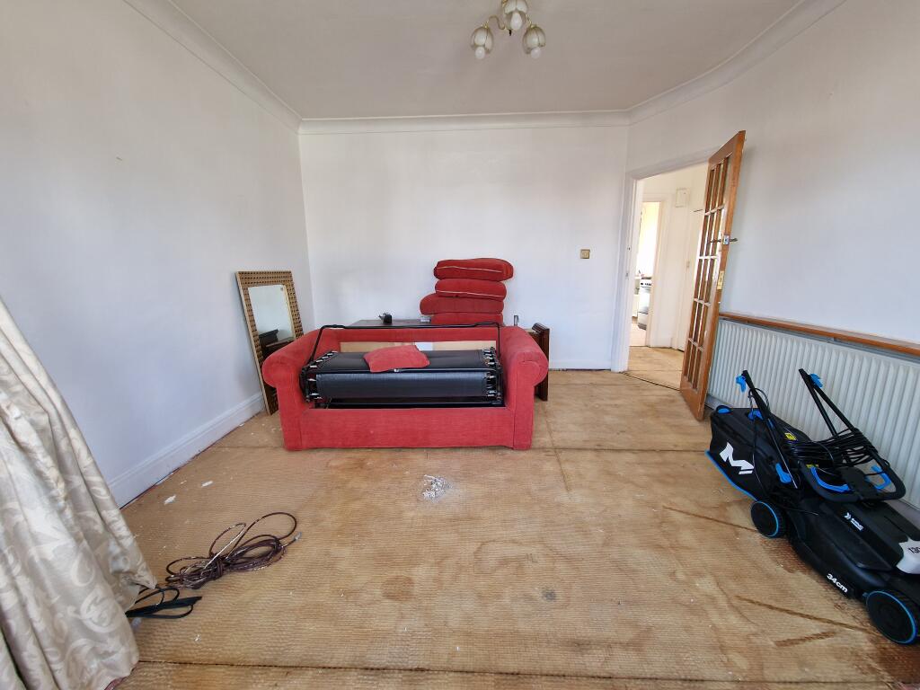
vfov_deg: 89.9
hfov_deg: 106.2
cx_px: 460
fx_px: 346
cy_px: 345
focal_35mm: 13
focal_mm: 2.2
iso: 100
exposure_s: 1/50
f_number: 2.2
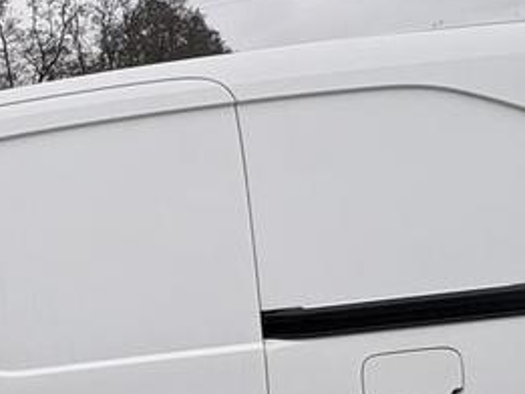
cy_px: 342
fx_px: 728
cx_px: 58
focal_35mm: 48
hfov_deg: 37.2
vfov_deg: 29.3
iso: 40
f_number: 2.2
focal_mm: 2.22
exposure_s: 1/226
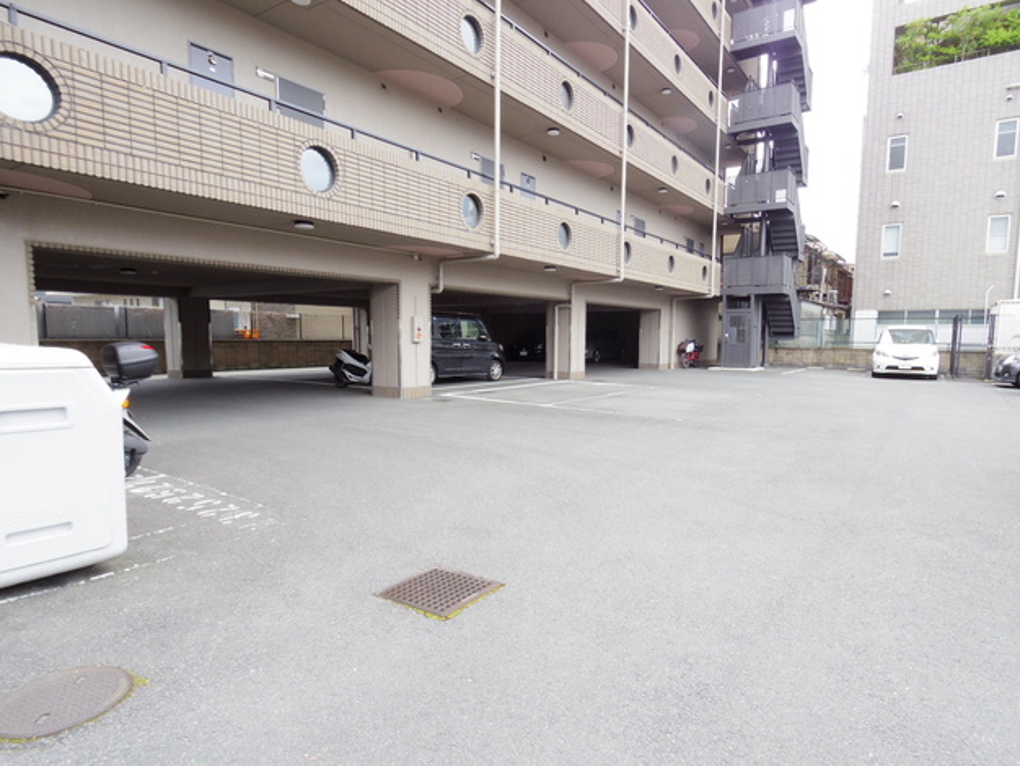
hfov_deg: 84.6
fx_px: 560
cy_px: 390
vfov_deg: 68.7
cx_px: 530
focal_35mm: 19
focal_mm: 3.8
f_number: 4.5
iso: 200
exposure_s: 1/100
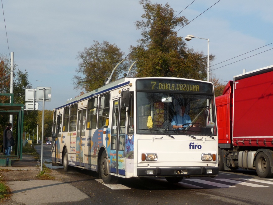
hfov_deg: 33.8
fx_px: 450
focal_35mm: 57
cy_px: 110
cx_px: 126
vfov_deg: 25.7
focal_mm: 8.5
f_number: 4.2
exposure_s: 1/800
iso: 100
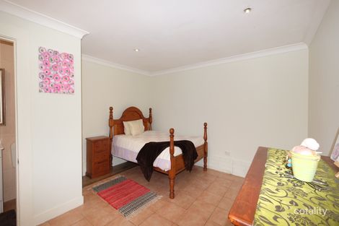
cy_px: 113
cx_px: 170
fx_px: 141
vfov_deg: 77.3
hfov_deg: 100.4
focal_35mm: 15
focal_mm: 10
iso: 200
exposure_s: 1/30
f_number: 4
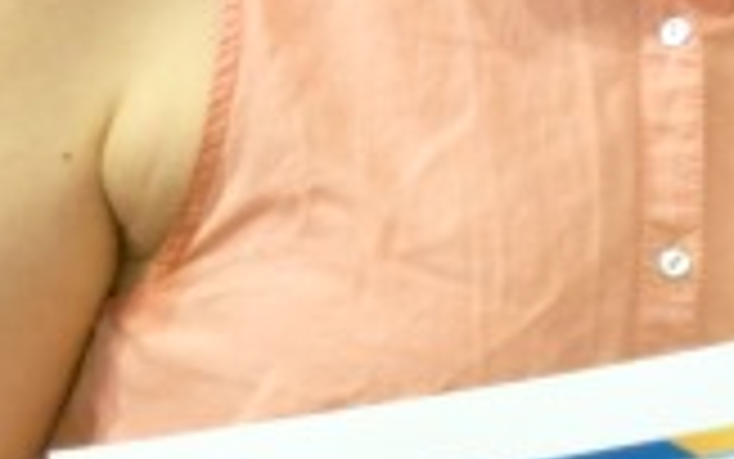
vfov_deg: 3.6
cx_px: 563
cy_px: 142
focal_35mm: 365
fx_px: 7304
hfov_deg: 5.7
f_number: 4.8
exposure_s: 1/60
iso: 1400
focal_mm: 38
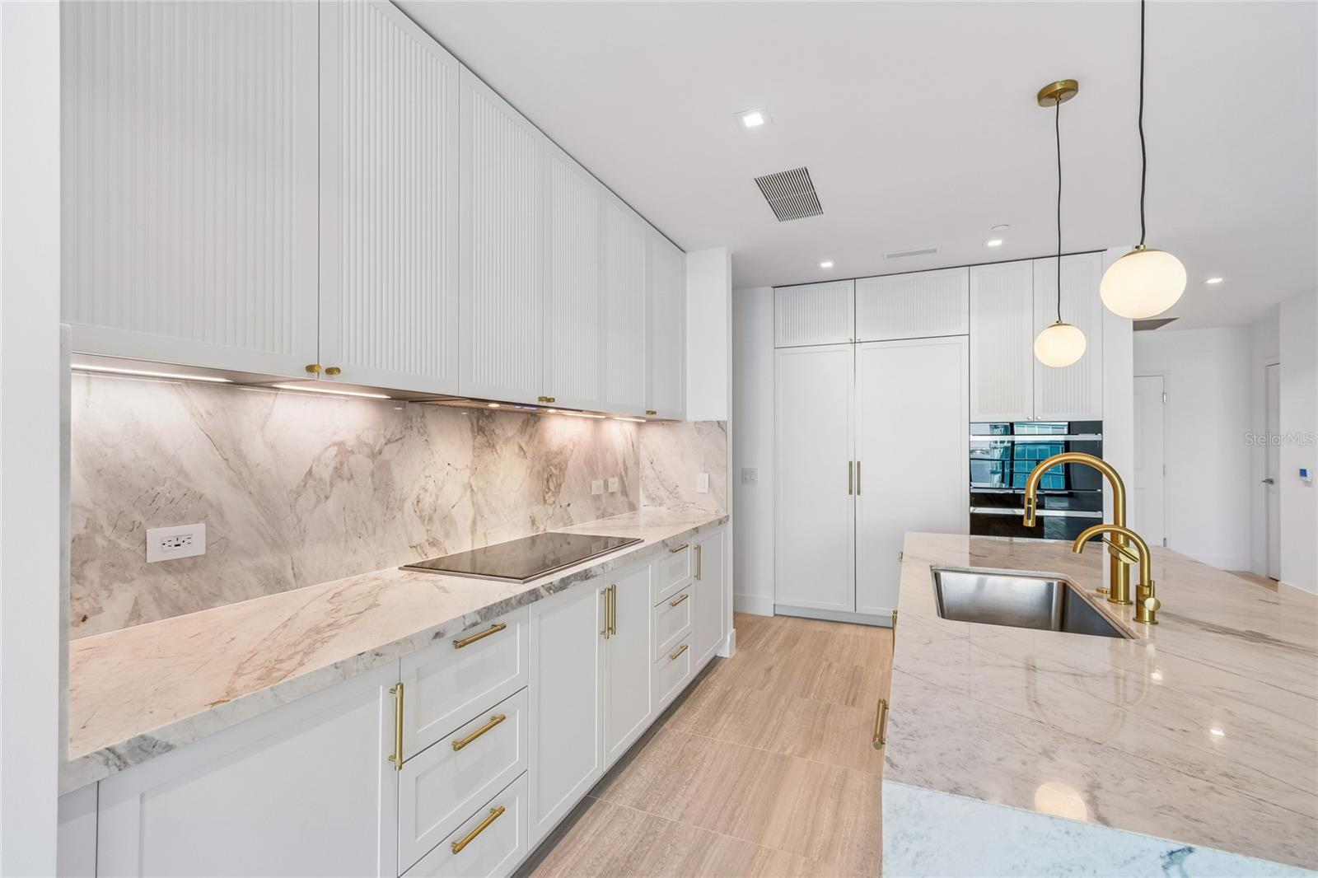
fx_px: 549
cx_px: 659
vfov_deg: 77.3
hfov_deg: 100.4
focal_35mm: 15
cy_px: 439
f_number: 7.1
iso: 100
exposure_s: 1/6
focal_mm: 10
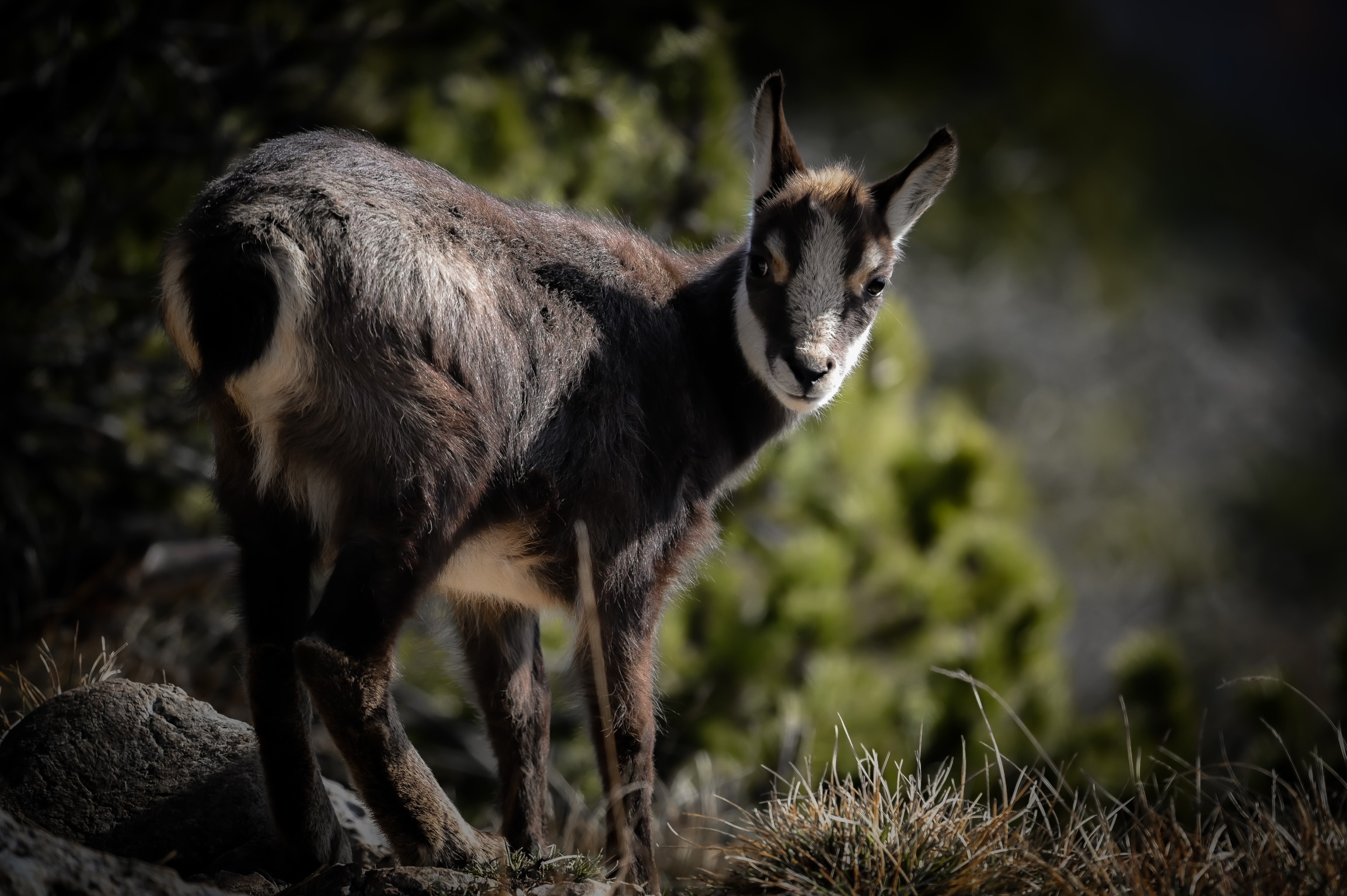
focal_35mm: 400
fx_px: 14958
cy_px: 448
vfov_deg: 3.4
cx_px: 674
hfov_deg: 5.2
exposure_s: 1/800
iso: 800
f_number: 6.3
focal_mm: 400
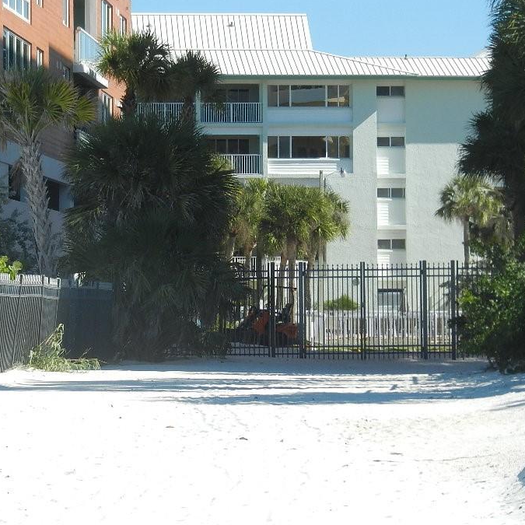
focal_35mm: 165
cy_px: 282
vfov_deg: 10.6
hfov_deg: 10.6
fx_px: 2831
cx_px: 294
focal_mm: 22.2
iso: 160
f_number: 5.1
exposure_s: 1/640
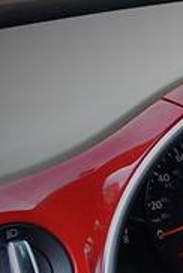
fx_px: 2096
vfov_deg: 7.4
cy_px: 357
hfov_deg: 4.8
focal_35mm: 276
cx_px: 538
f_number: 4.8
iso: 400
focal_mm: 42
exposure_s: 1/80
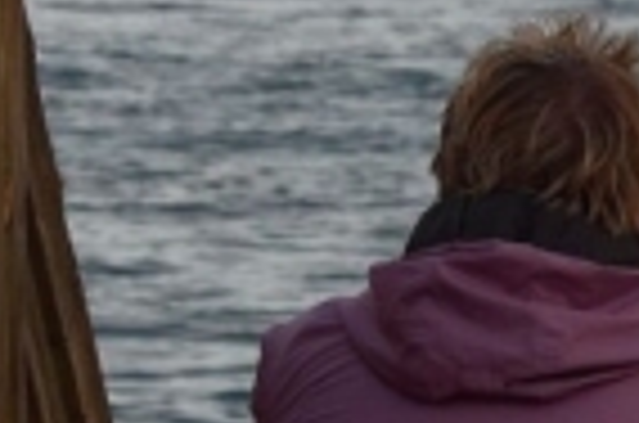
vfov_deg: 2.3
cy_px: -16
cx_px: 1228
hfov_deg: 3.5
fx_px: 10449
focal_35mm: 590
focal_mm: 70
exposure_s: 1/250
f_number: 8
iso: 400
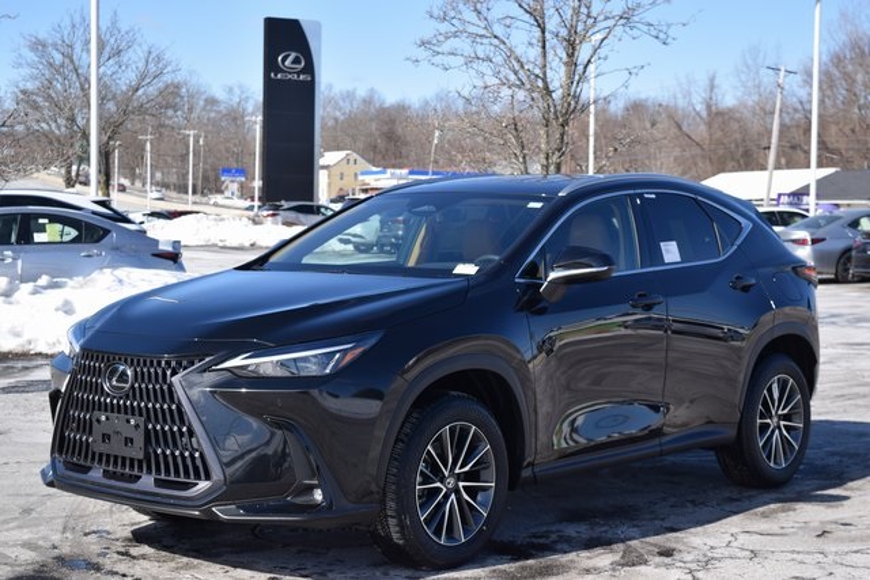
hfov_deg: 29.9
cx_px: 435
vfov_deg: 20.2
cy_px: 290
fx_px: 1632
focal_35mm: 68
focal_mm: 45
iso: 400
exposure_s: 1/1600
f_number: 6.3
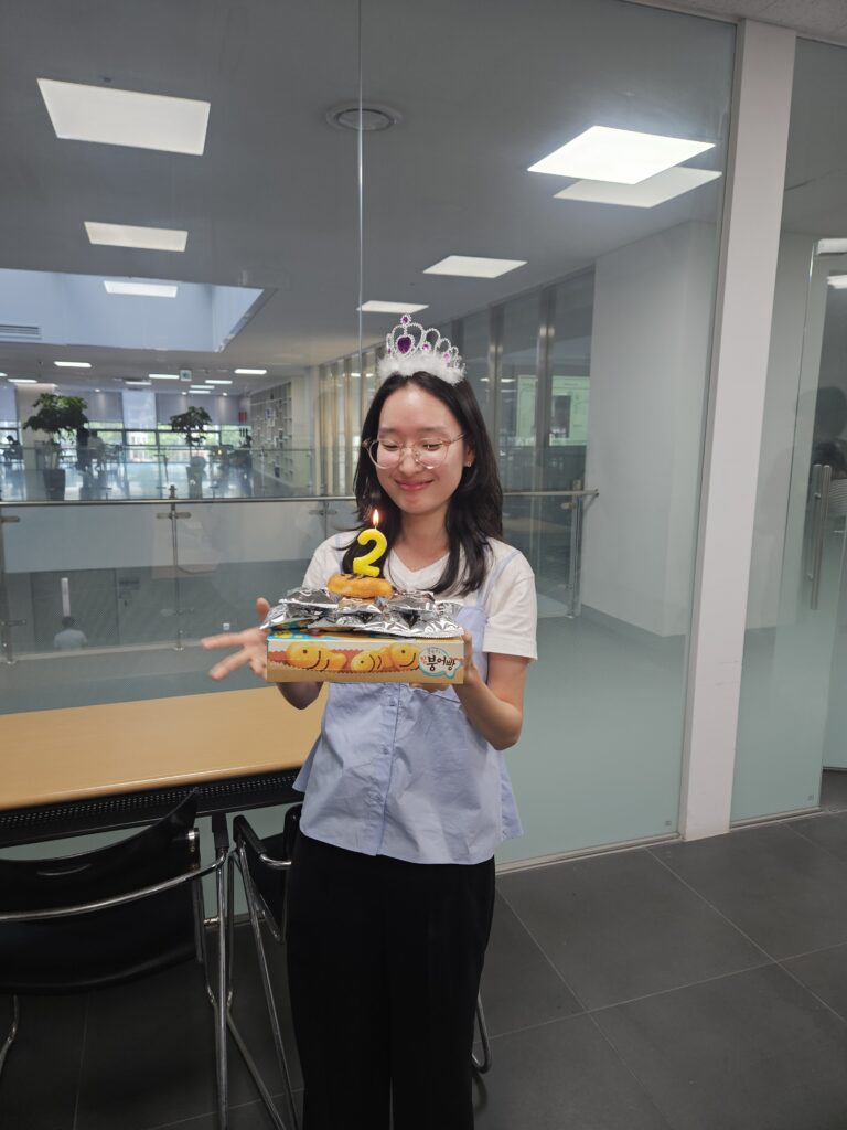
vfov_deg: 73.9
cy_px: 565
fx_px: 750
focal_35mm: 23
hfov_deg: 58.9
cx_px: 424
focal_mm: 5.4
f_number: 1.8
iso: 100
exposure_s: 1/120
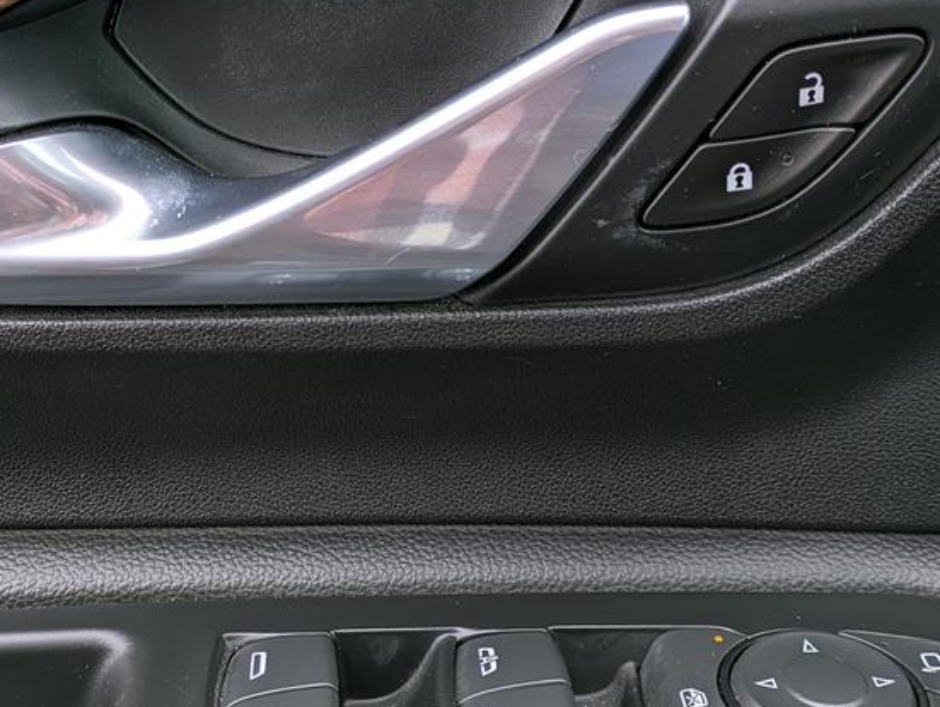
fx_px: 1576
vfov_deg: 25.2
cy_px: 309
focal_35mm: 58
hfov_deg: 33.1
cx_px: 395
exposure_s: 1/188
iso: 41
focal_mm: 5.43
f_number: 1.89
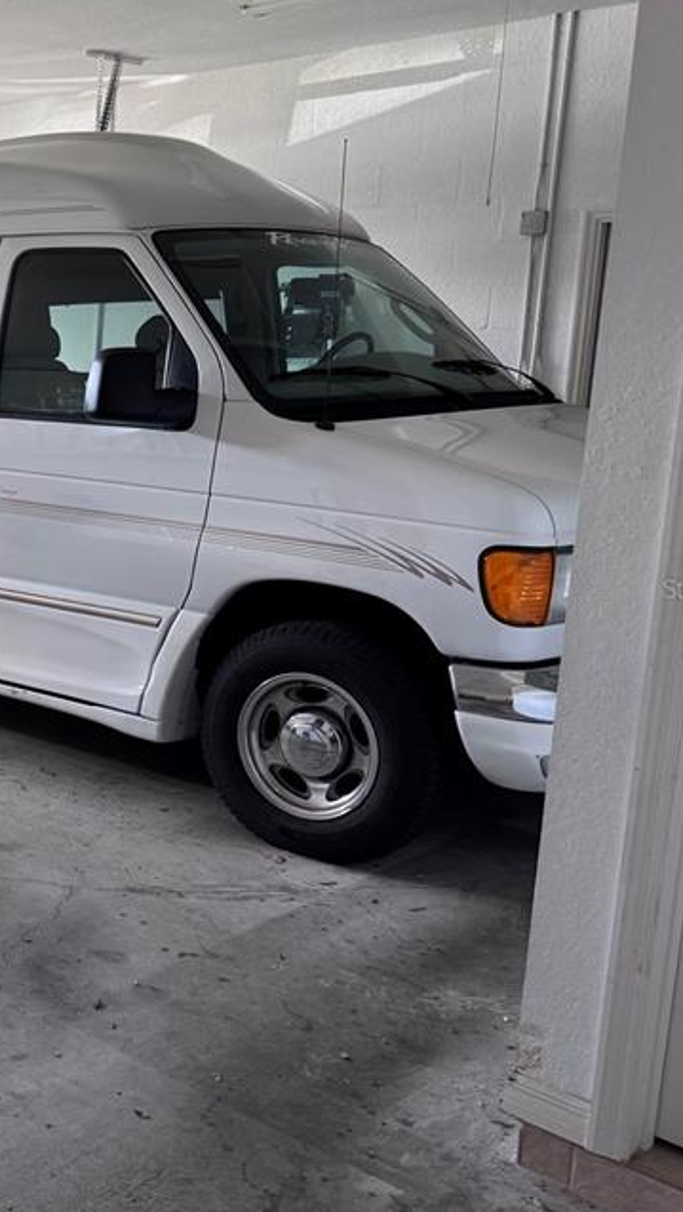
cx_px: -196
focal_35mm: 42
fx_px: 1350
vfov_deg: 48.3
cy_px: 588
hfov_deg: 24.8
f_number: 1.78
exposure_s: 1/60
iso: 160
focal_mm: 6.76
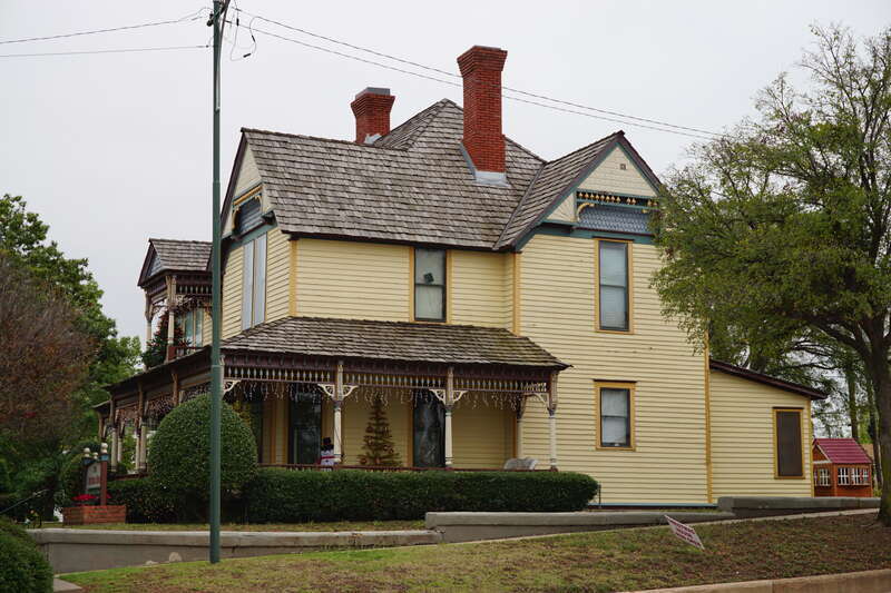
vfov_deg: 23.2
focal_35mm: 58
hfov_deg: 34.2
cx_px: 446
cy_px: 296
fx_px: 1447
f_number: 8
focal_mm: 39
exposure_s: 1/80
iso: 100
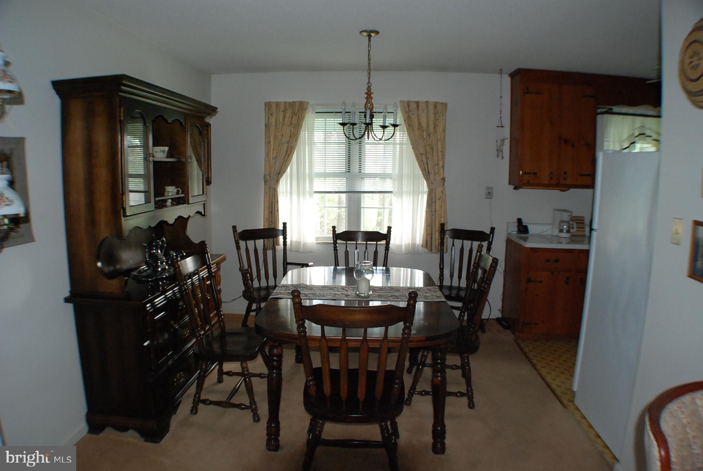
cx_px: 352
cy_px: 236
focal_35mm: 30
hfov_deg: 61.9
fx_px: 587
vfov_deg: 43.7
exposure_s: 1/60
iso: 1000
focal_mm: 20
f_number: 5
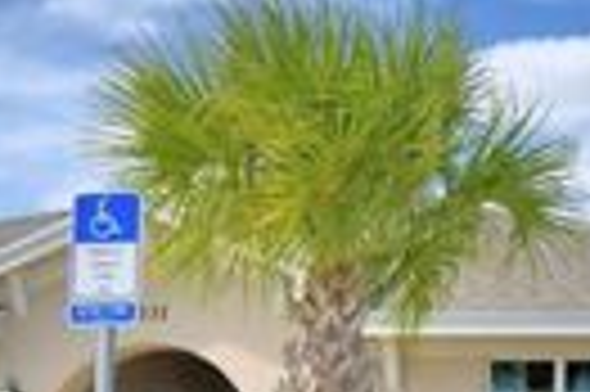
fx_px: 1326
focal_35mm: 81
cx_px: 462
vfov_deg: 16.4
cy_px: 399
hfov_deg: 24.7
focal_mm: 10
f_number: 4.5
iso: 100
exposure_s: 1/2000
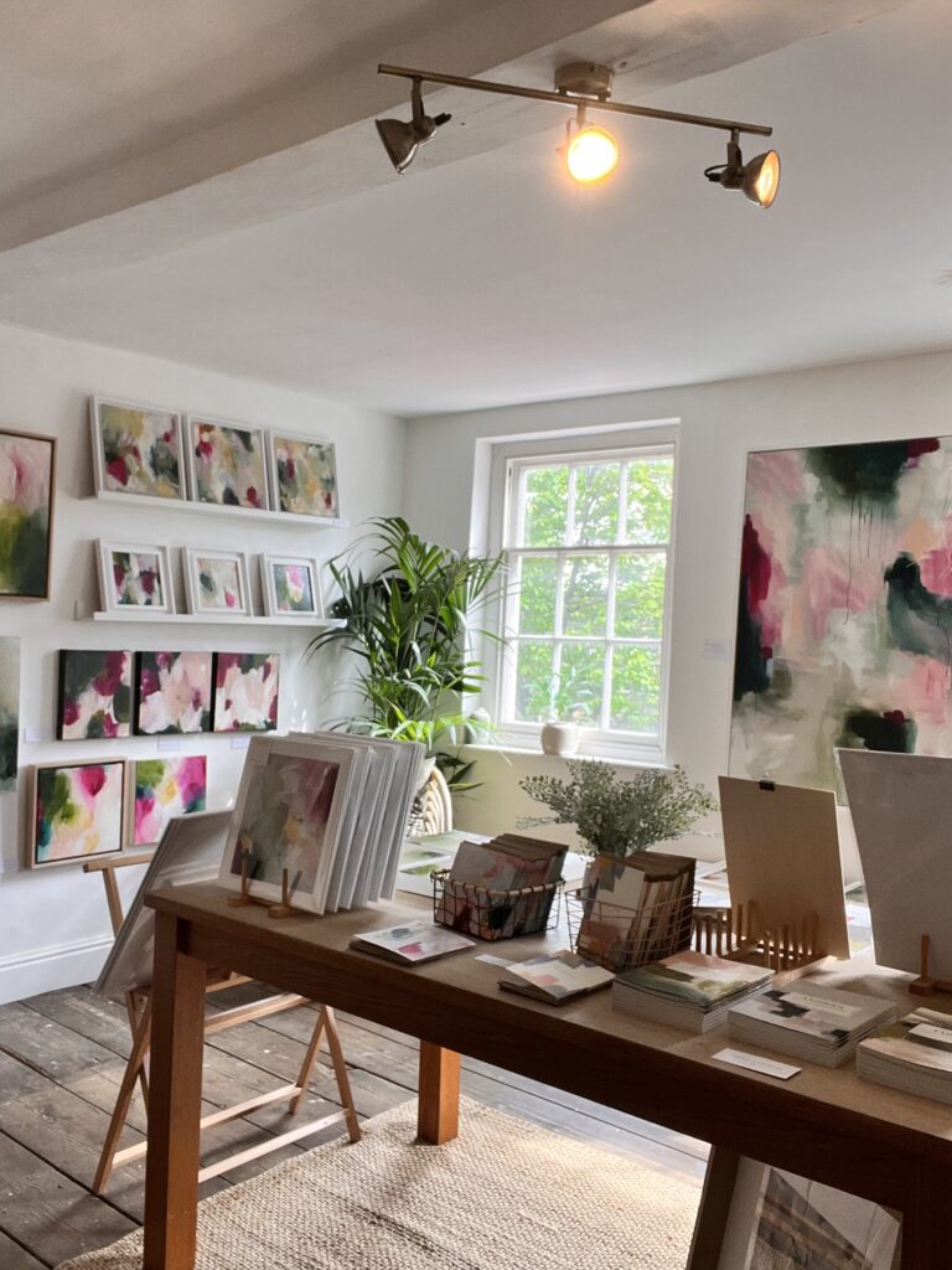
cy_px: 635
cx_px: 476
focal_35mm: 30
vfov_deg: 60.0
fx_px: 1100
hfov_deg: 46.8
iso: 50
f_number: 2.2
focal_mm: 2.71
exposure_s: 1/100
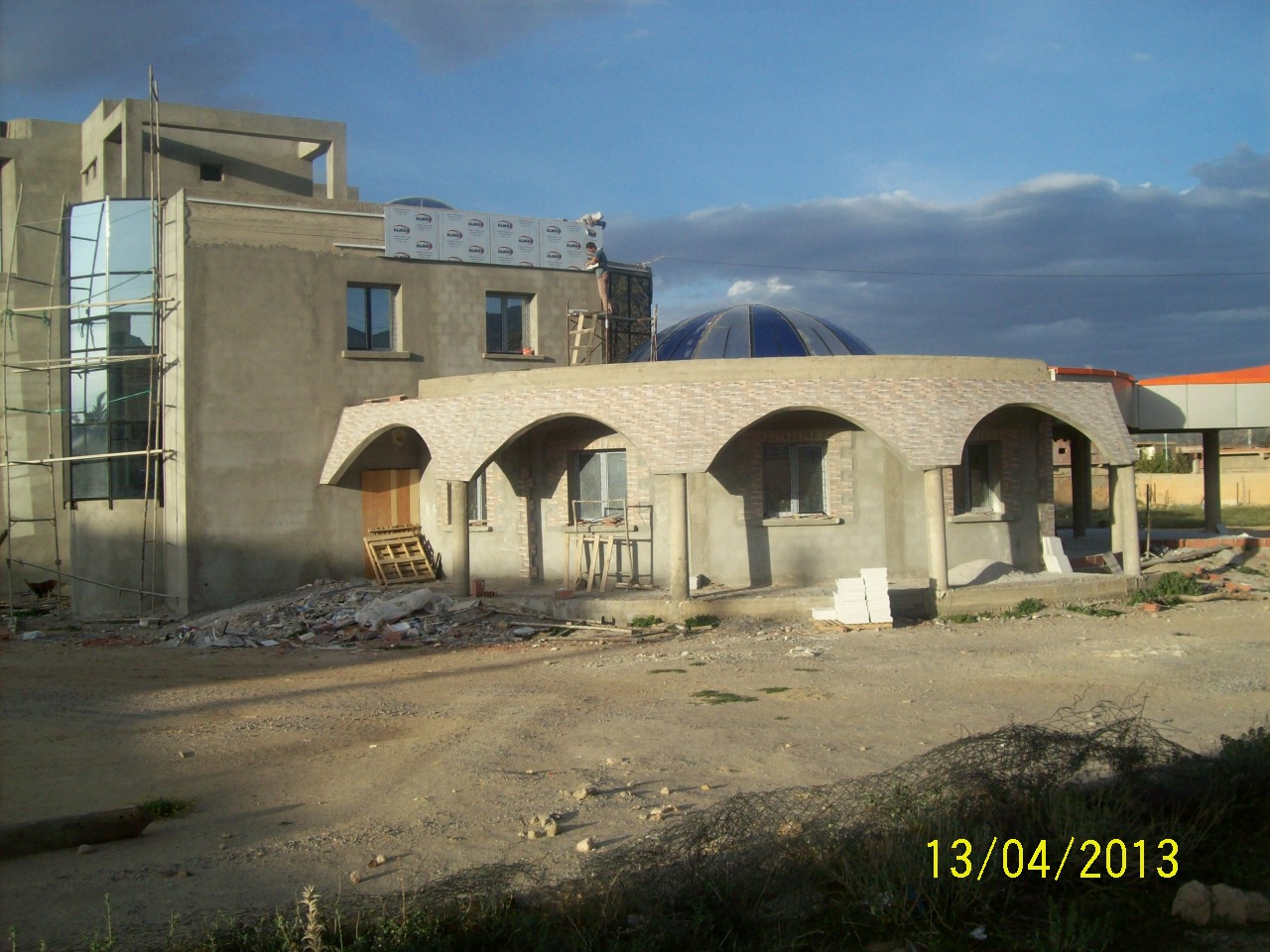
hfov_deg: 51.4
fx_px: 1321
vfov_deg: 39.7
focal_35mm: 36
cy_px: 476
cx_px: 635
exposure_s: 1/476
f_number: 4.8
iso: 80
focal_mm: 6
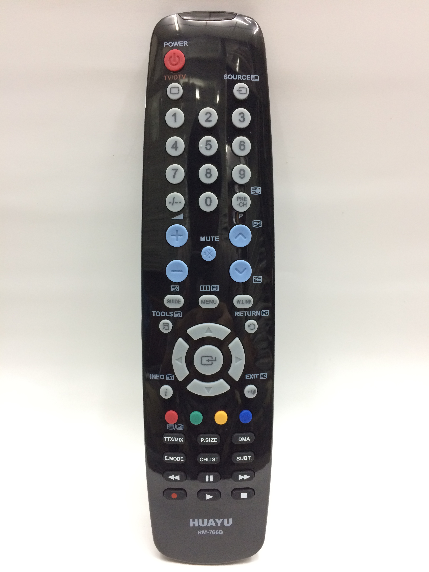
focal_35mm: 29
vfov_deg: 61.7
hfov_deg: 48.2
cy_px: 286
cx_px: 214
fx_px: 479
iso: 250
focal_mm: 4.15
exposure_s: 1/33
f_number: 2.2
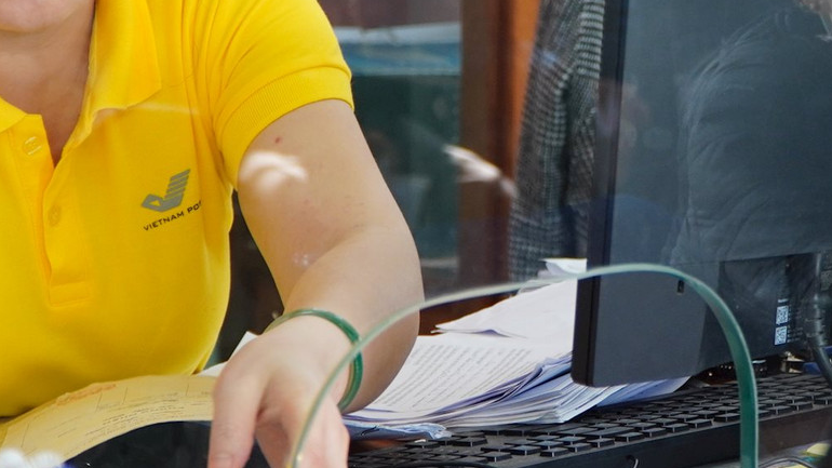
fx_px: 3029
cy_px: 233
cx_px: 526
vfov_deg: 8.8
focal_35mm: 137
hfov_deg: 15.6
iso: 400
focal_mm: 35
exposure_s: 1/100
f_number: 4
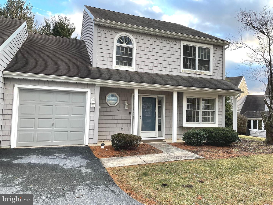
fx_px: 205
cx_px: 136
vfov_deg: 53.1
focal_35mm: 26
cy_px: 102
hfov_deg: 67.3
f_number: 1.6
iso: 32
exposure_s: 1/121
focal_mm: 4.2
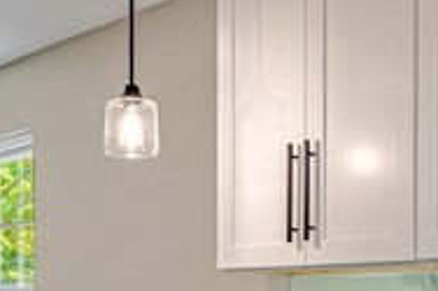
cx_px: 176
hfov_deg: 25.0
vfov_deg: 16.3
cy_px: 321
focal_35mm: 81
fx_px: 985
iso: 50
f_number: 11
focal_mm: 14
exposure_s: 1/15
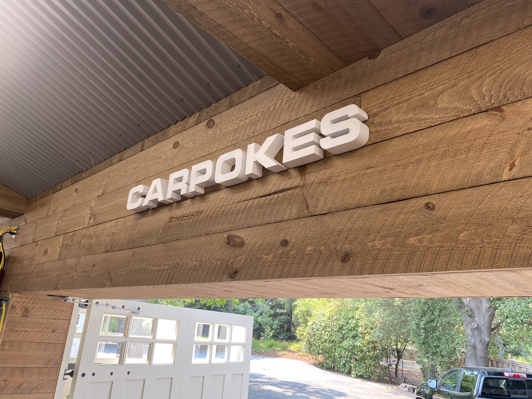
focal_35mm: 26
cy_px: 200
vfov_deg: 53.1
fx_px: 400
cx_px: 266
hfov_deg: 67.3
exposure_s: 1/121
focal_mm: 4.25
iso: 80
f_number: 1.8
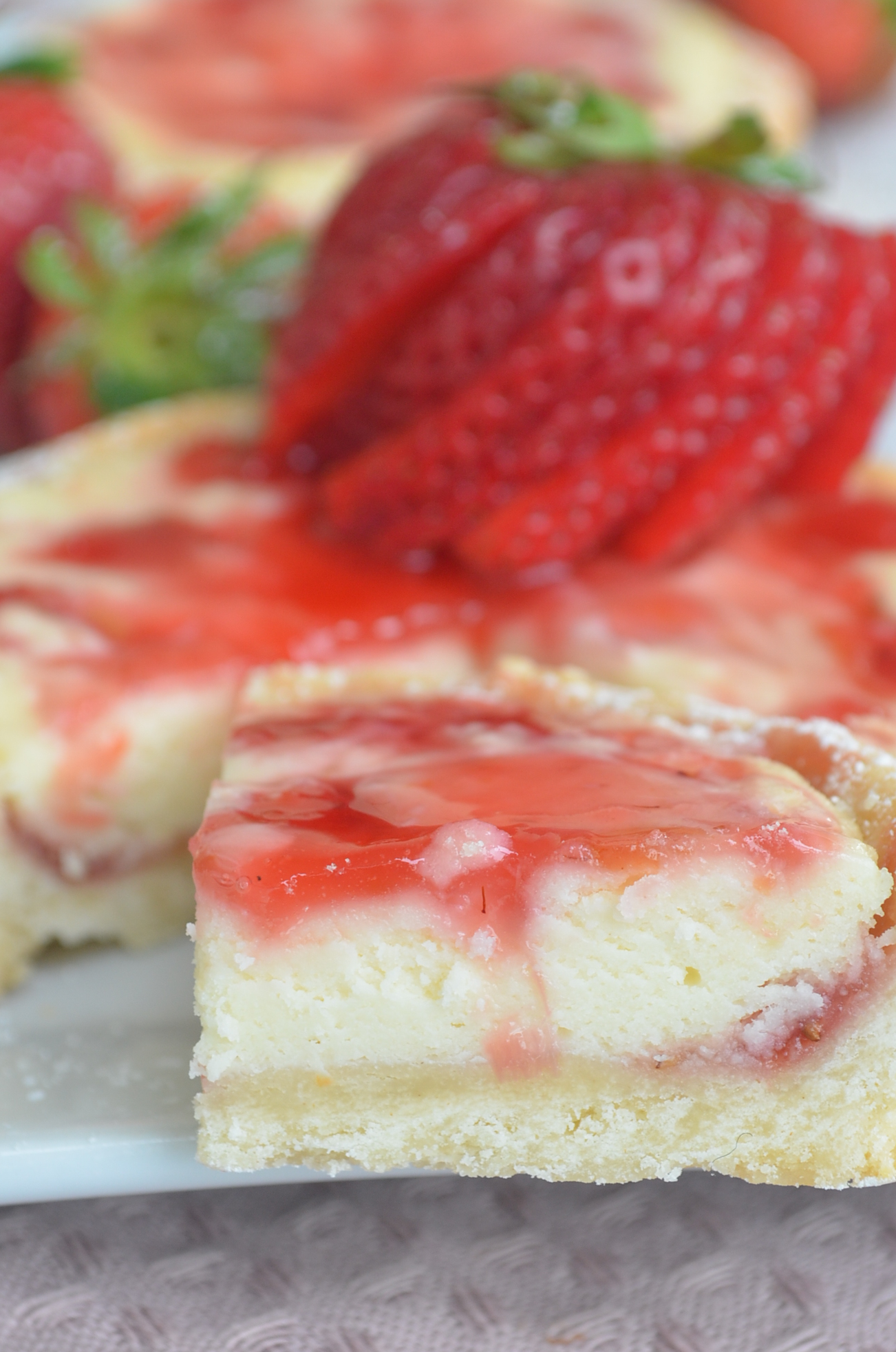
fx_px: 3173
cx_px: 481
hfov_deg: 16.1
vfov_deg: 24.1
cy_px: 643
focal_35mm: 85
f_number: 7.1
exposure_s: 1/60
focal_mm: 45
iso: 400
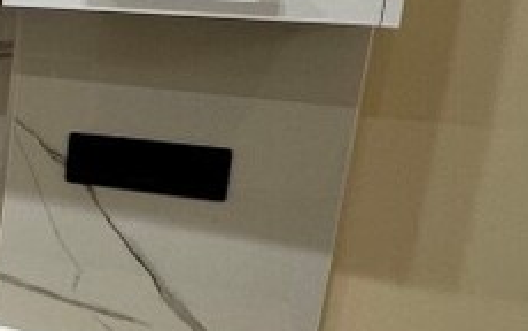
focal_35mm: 66
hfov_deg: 21.2
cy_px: 110
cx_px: -416
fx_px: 950
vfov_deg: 19.7
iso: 100
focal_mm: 2.22
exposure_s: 1/100
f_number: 2.2
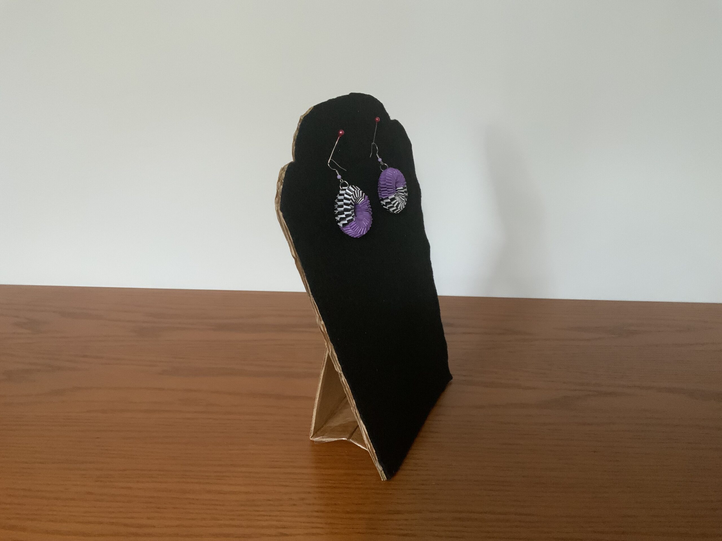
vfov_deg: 48.2
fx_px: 605
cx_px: 361
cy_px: 270
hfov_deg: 61.7
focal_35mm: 29
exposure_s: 1/60
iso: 250
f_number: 1.8
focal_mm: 3
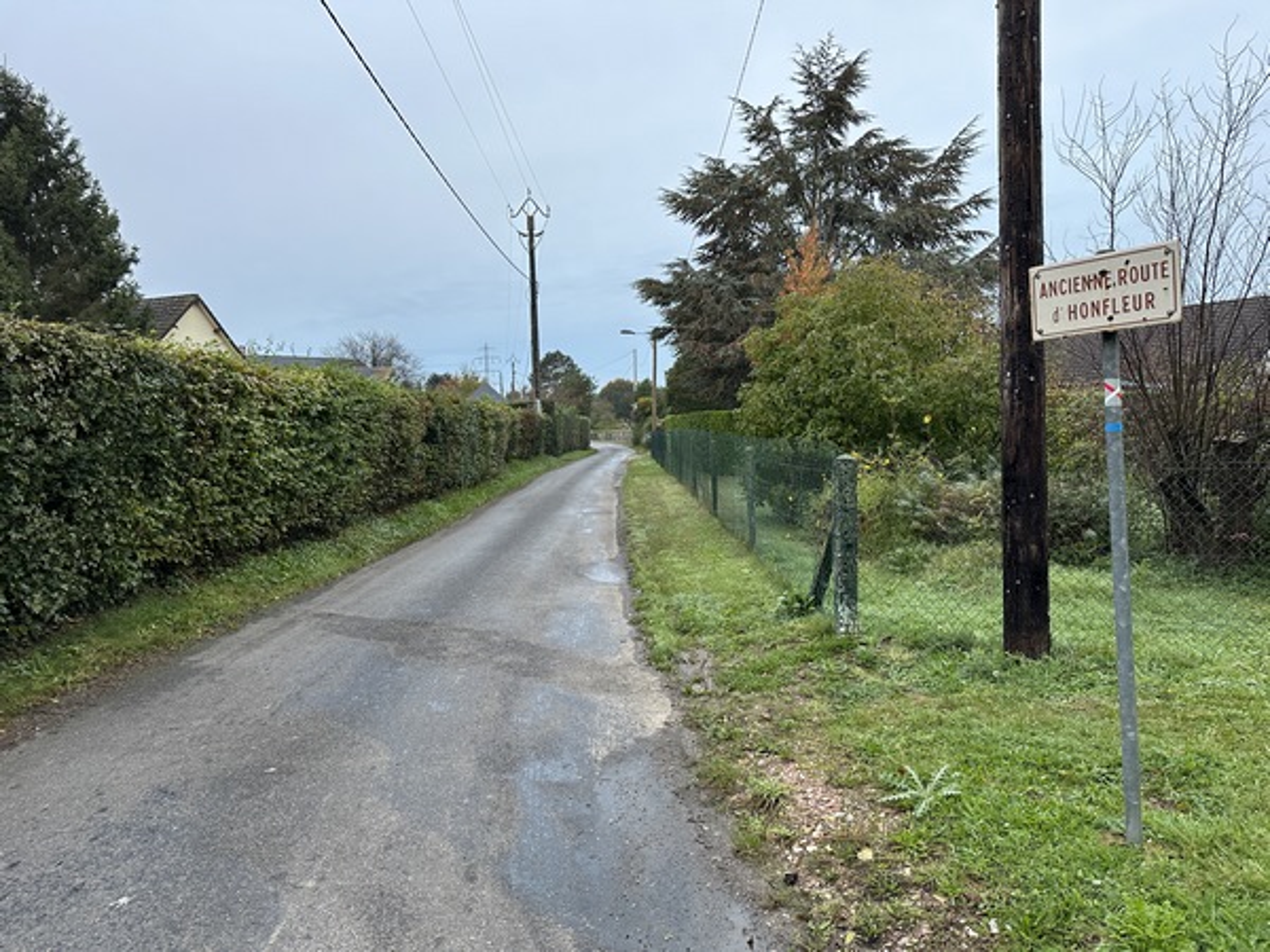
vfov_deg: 56.8
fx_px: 881
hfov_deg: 71.6
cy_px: 476
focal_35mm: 24
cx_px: 635
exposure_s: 1/121
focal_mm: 6.86
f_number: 1.78
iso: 125
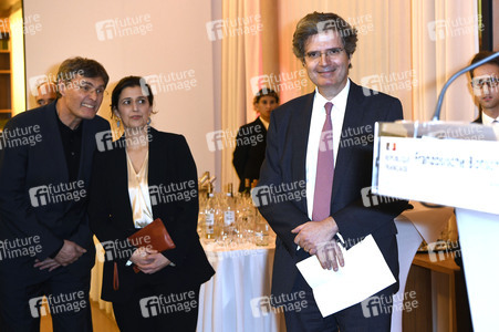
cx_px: 250
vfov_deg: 22.6
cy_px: 166
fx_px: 831
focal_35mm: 60
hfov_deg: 33.4
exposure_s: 1/60
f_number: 5
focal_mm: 60
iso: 1600
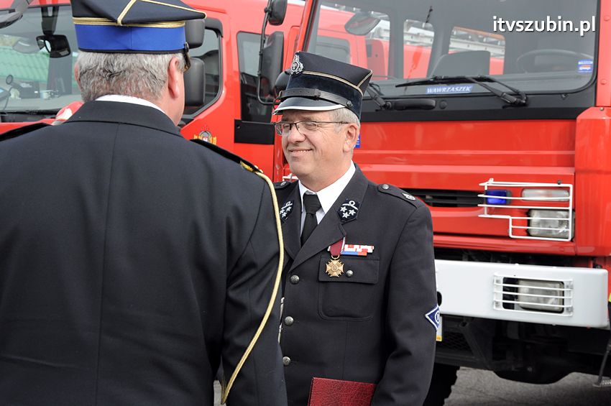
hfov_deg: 27.0
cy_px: 203
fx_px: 1272
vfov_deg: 18.1
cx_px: 306
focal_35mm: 75
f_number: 9
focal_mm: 50
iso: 500
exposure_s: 1/320
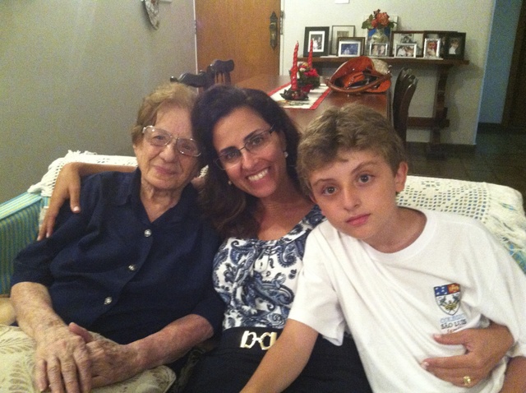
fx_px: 531
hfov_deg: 52.7
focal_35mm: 35
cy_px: 196
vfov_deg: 40.6
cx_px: 263
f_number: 2.8
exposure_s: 1/15
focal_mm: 3.85
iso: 800
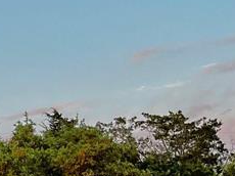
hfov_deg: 13.7
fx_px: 787
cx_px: -275
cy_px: 205
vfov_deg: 12.5
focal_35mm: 116
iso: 32
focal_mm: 5.1
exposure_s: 1/122
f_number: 1.6
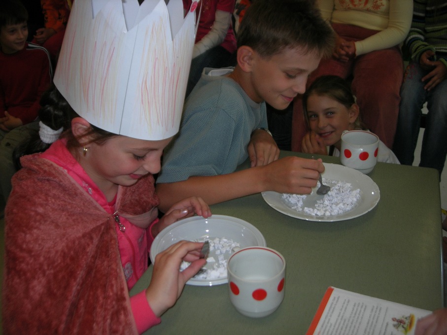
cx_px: 224
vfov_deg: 37.7
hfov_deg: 49.0
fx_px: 491
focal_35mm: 38
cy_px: 168
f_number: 2.8
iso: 64
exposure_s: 1/60.1
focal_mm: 7.8
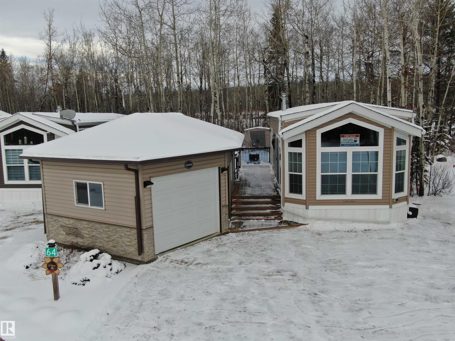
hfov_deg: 56.8
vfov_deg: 44.2
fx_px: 421
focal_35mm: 32
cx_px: 228
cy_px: 170
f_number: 3.1
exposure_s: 1/400
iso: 100
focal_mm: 5.45
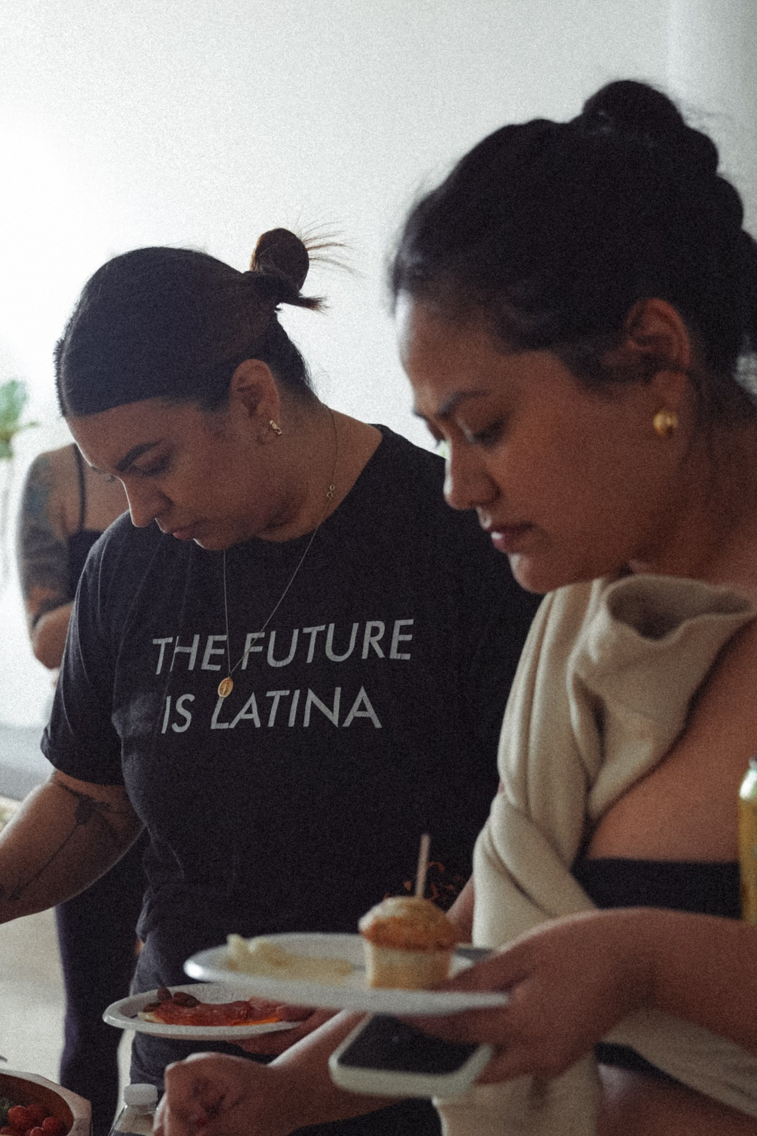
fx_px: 2247
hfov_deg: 19.0
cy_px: 760
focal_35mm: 71
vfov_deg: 28.2
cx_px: 182
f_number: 3.5
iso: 1600
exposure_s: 1/100
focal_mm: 39.7
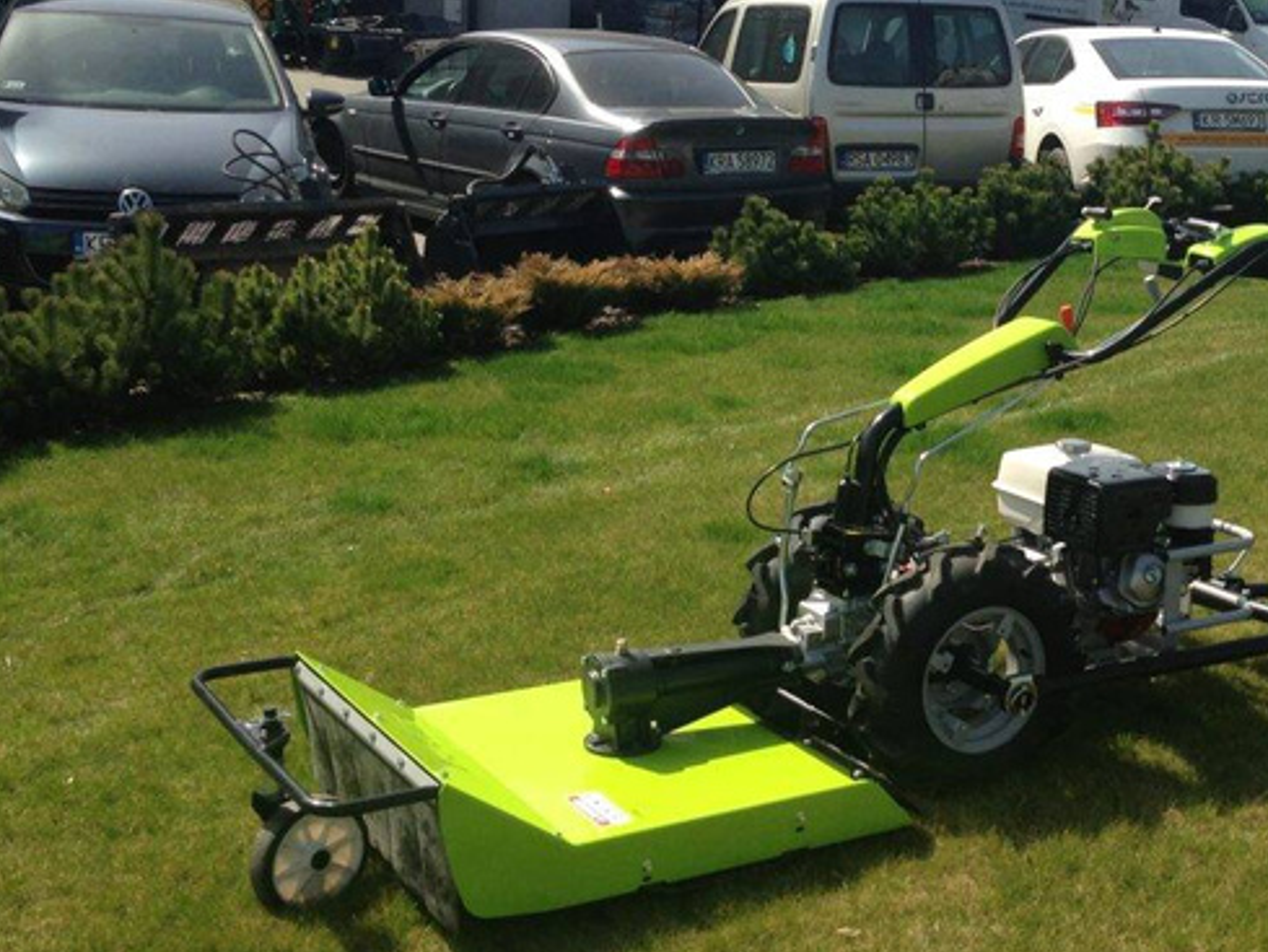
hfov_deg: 34.8
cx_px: 941
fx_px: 1979
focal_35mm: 54
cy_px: 444
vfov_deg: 27.0
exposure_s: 1/1043
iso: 50
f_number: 2.4
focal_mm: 4.12
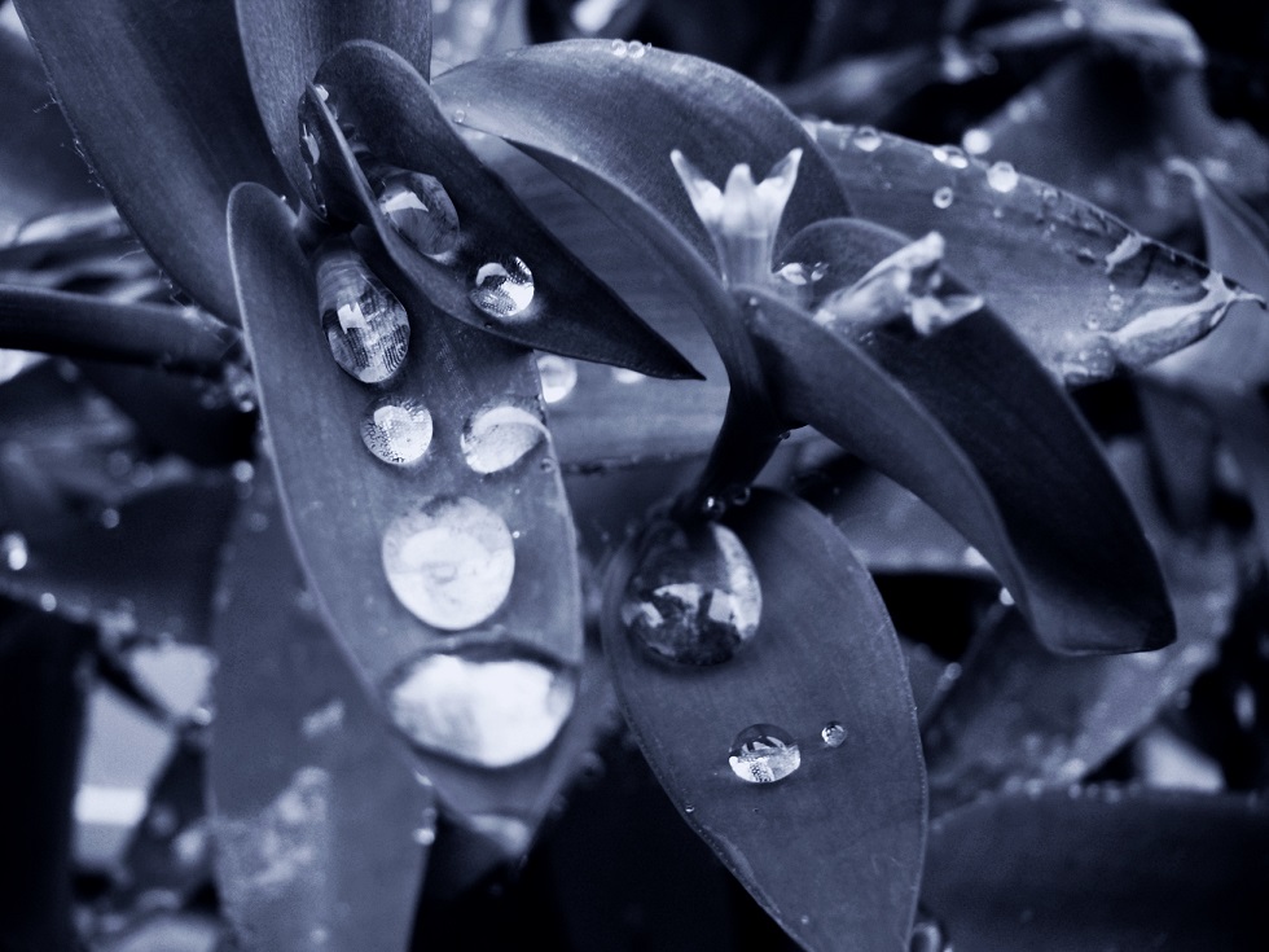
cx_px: 634
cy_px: 476
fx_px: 1283
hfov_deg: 52.6
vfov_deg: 40.7
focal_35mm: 35
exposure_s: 1/30
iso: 125
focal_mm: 7.4
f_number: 2.8
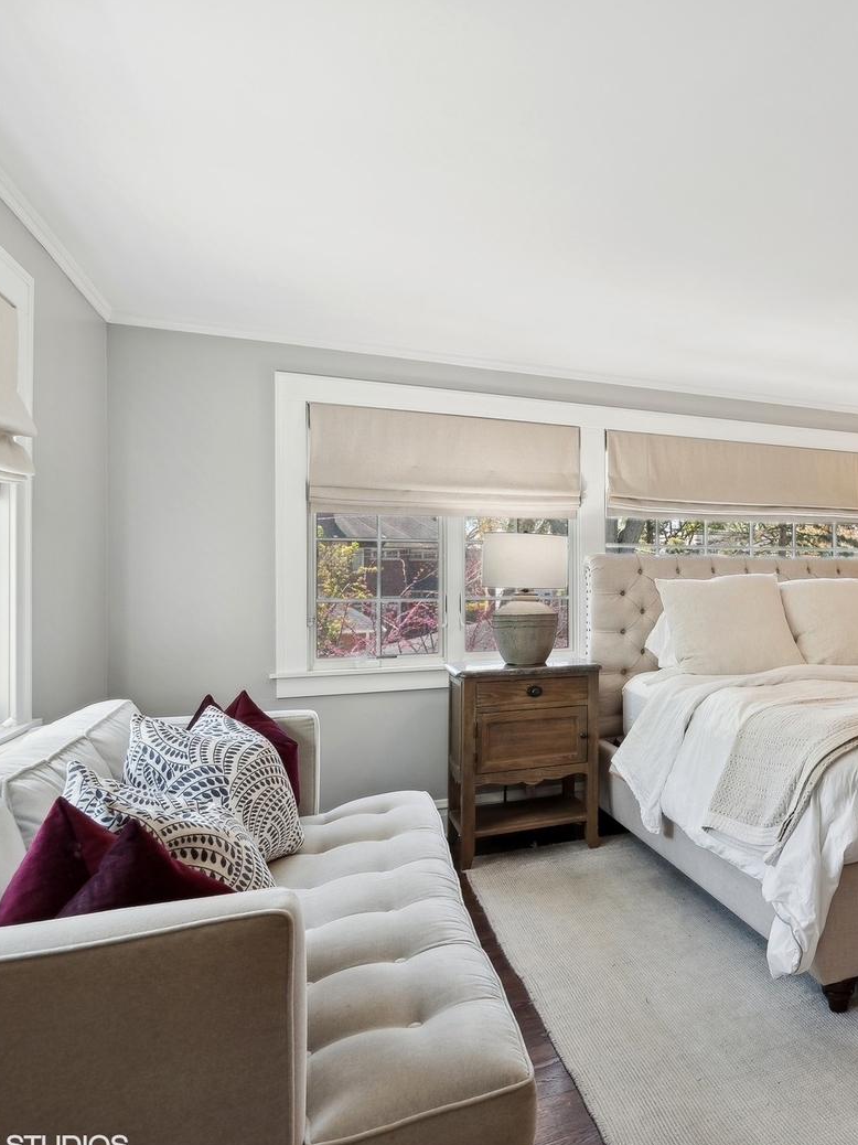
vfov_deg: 71.6
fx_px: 793
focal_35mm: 24
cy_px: 574
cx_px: 792
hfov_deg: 49.7
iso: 200
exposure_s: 1/8
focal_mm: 16
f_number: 9
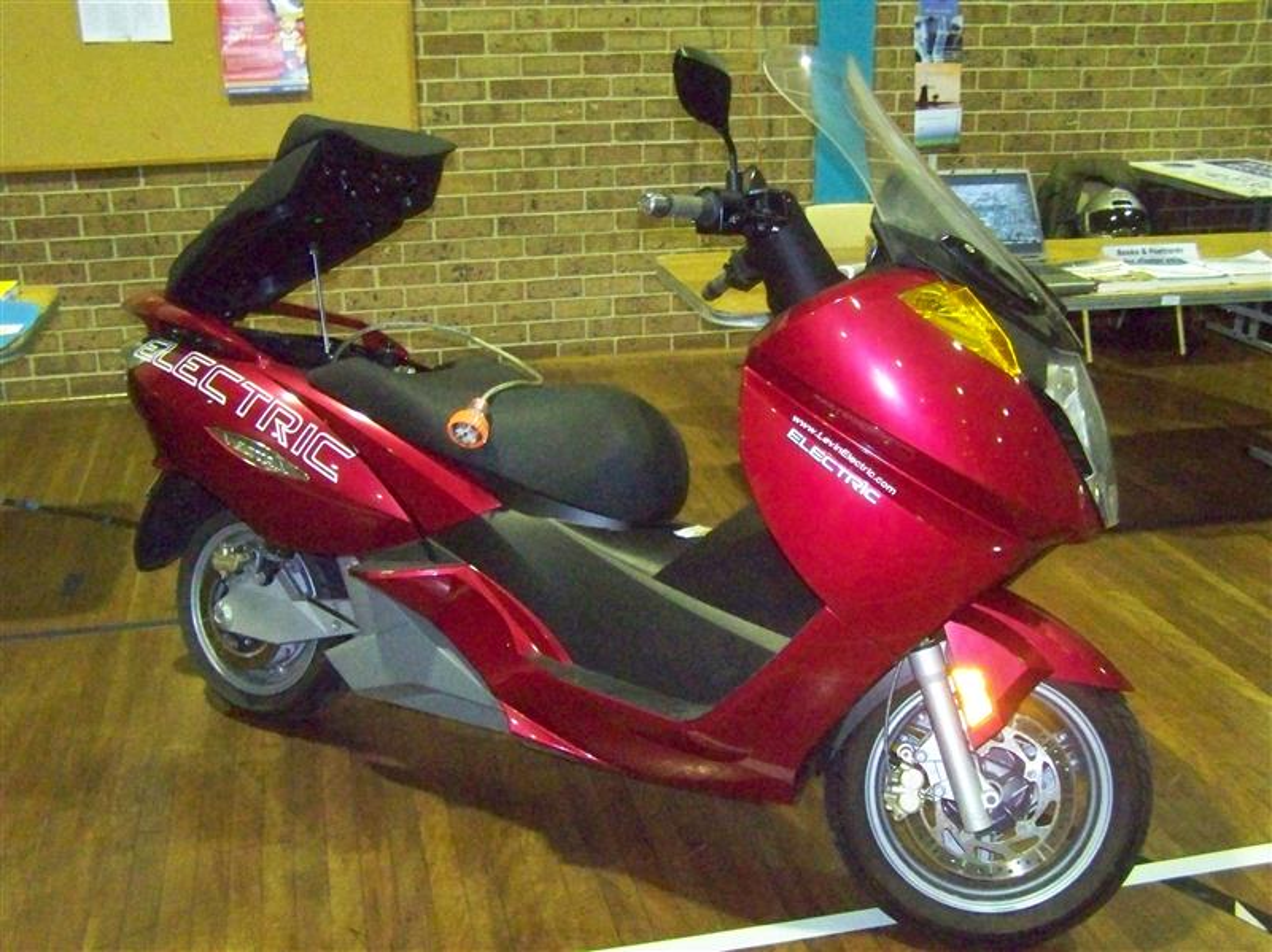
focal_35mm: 38
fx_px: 1396
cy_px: 476
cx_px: 636
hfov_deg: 49.0
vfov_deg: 37.7
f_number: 2.8
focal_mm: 6.3
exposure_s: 1/60
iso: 1600
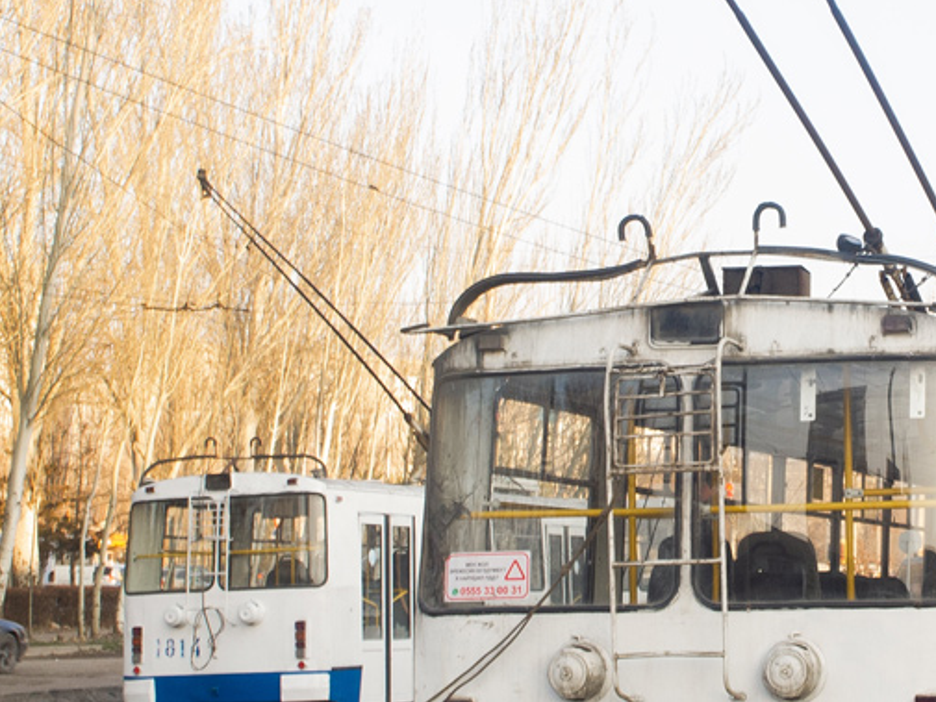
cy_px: 276
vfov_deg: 15.6
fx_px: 2569
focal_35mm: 95
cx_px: 841
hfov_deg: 20.2
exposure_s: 1/50
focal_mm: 20
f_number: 7.1
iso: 100
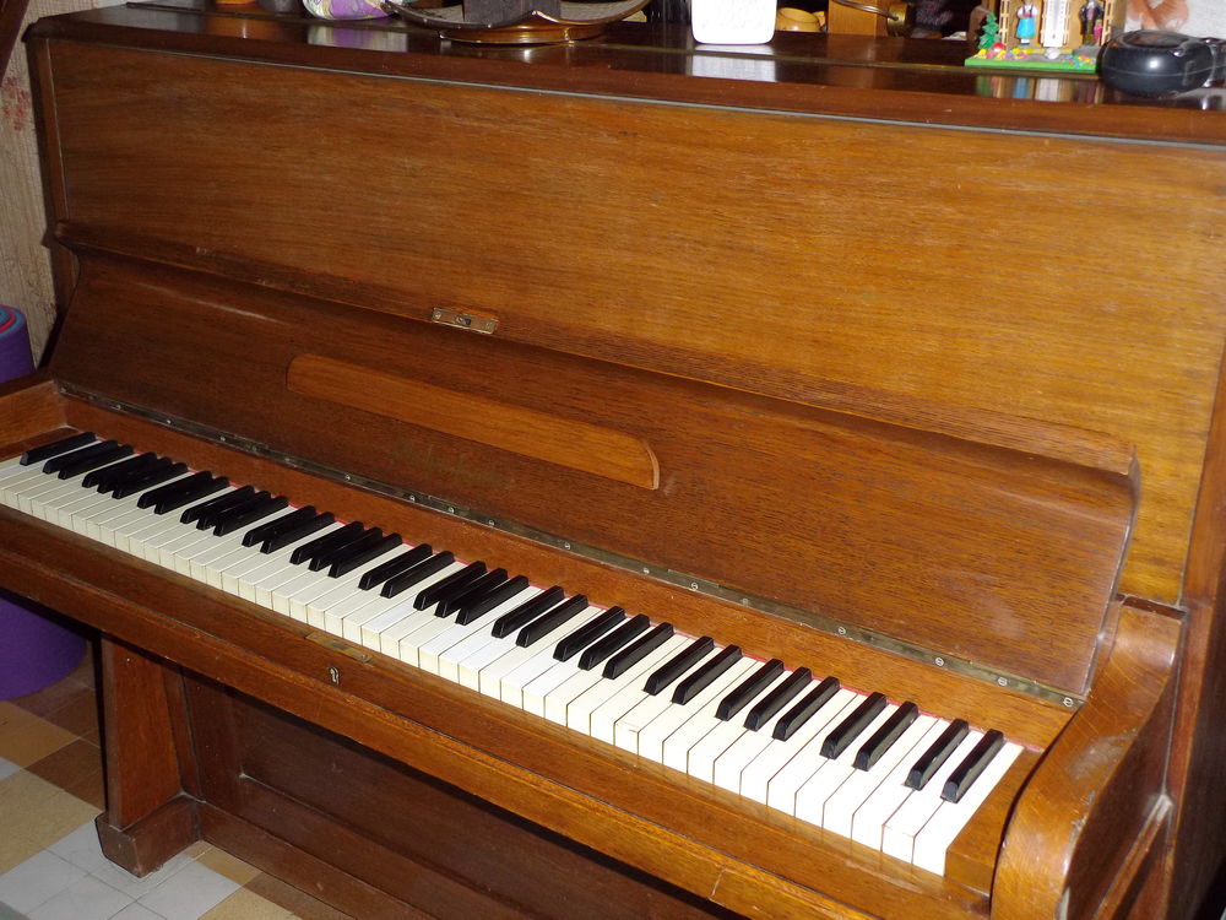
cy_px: 460
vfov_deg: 37.7
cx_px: 613
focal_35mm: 38
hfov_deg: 49.0
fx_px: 1346
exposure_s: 1/50
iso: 236
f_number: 3.3
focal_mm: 6.8
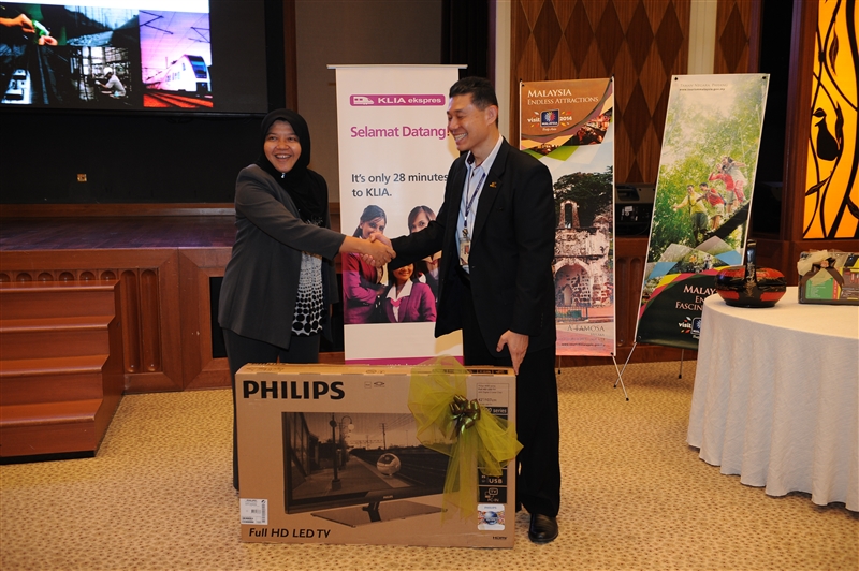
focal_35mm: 35
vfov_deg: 37.8
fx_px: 834
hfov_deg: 54.5
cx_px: 430
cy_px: 286
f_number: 3.5
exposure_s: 1/60
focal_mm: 35
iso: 1000
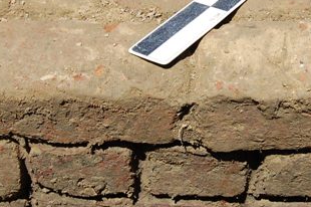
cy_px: 74
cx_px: 217
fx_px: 803
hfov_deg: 21.8
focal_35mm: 93
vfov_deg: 14.7
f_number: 10
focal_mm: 24
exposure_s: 1/400
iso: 200
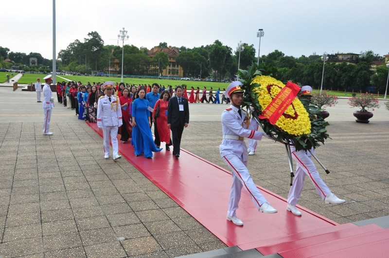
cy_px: 129
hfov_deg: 59.6
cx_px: 194
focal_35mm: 32
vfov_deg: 41.6
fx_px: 340
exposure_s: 1/125
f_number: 11
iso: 250
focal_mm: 21
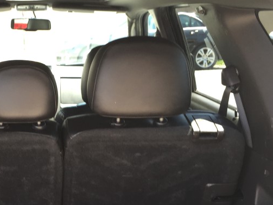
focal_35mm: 59
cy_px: 140
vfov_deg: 24.7
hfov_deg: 31.7
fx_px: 465
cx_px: 47
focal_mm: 4.15
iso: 32
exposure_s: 1/40
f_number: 2.2
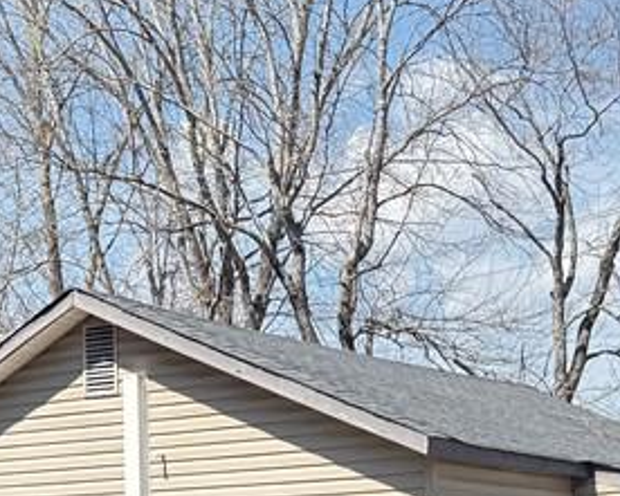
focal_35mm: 87
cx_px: 373
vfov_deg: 16.5
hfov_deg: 21.9
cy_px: 687
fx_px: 1597
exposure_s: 1/2370
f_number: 1.78
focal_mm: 6.76
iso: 100
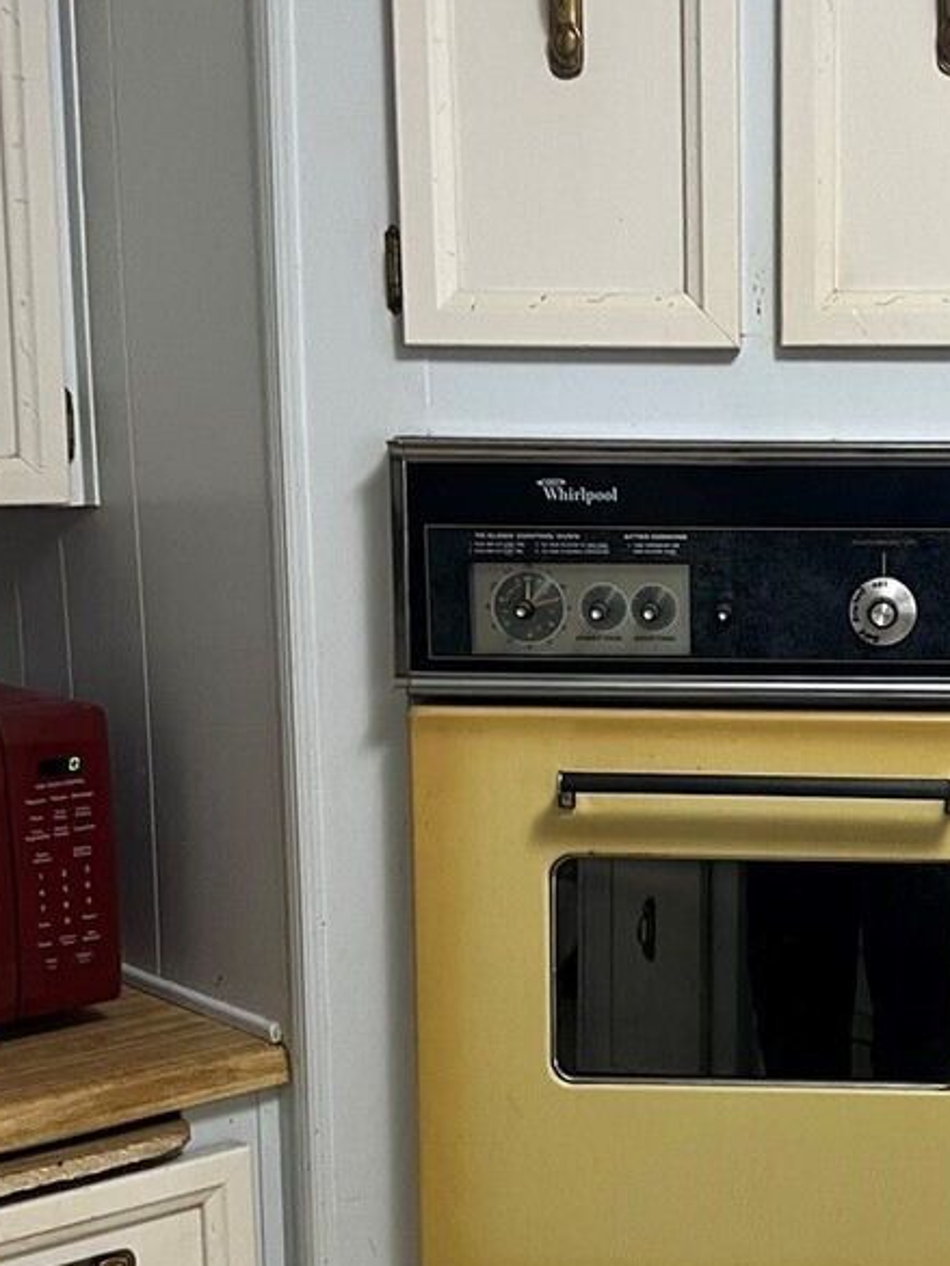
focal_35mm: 64
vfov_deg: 30.0
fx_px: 2341
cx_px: 792
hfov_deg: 22.6
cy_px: 842
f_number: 1.5
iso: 160
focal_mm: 5.7
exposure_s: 1/60
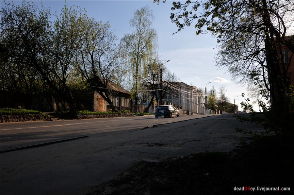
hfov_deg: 53.2
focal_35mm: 36
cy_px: 98
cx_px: 147
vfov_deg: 36.8
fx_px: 294
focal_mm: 24
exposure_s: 1/640
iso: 200
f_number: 8
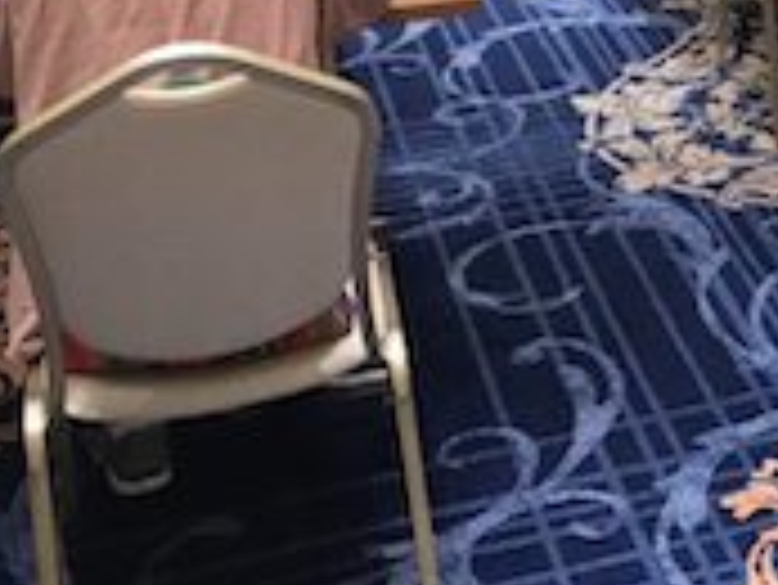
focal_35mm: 81
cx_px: 917
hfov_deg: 22.4
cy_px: -155
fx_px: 1822
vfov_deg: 17.2
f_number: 1.8
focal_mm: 3.99
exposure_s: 1/24
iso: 32
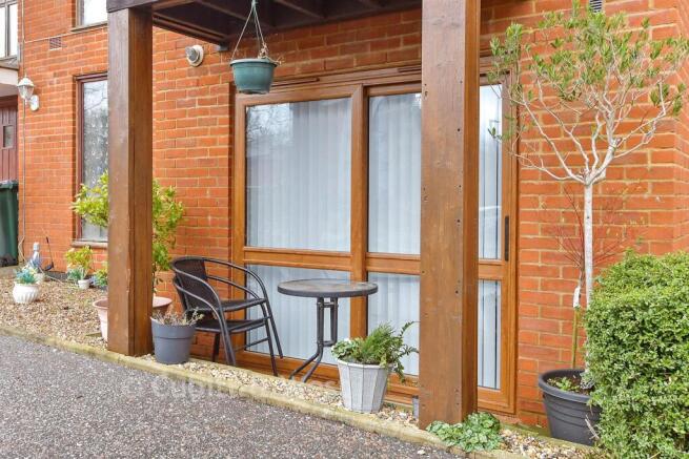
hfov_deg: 61.9
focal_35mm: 30
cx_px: 344
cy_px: 230
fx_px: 574
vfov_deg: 43.6
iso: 160
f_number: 8
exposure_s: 1/30
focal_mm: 20
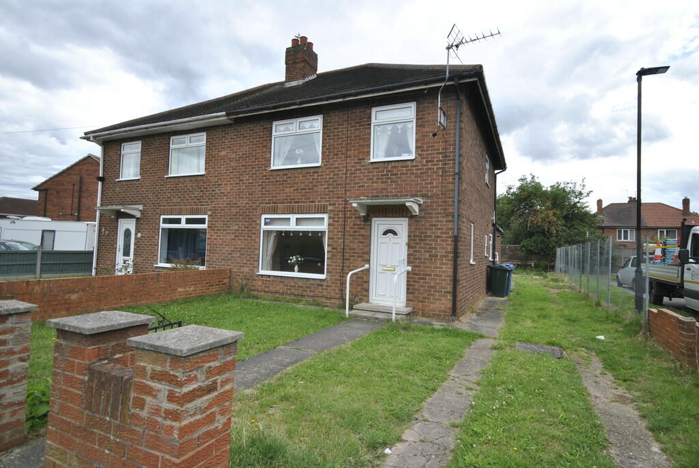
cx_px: 350
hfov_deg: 85.4
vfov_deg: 63.3
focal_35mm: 20
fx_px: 379
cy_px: 234
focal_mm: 13
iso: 100
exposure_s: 1/200
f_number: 7.1
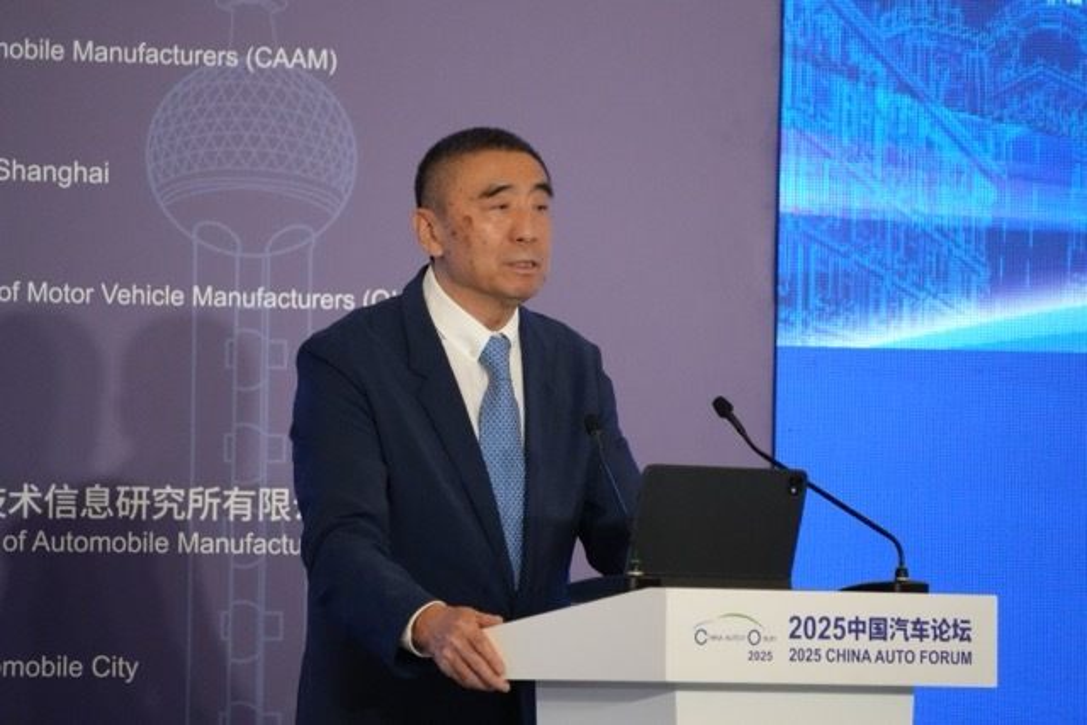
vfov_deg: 3.7
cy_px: 362
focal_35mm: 368
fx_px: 11098
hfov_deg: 5.6
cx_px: 544
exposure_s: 1/250
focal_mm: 245
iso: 6400
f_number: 6.3
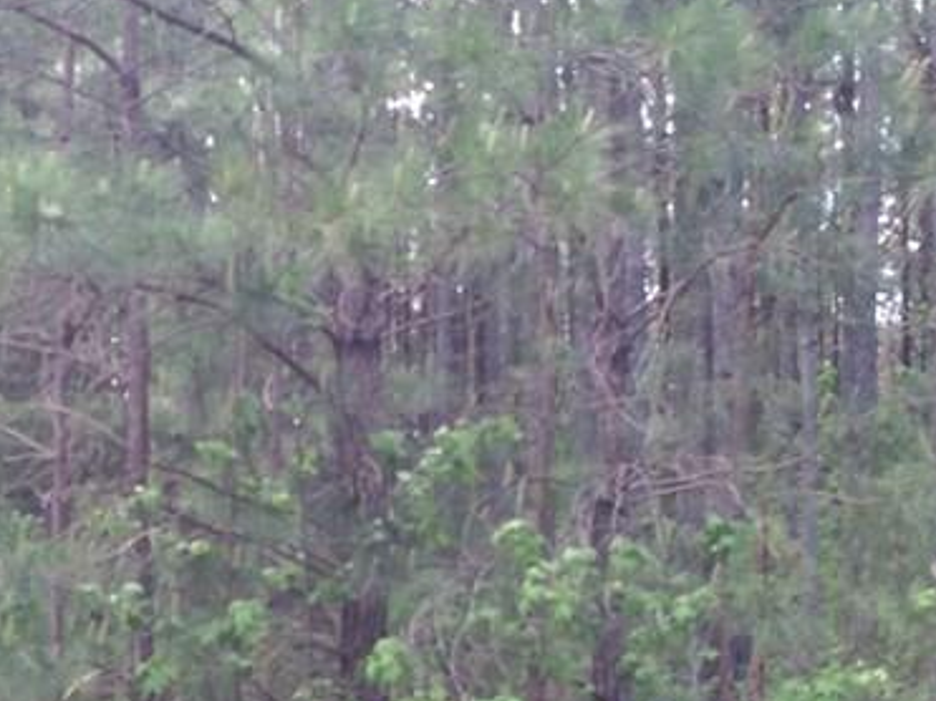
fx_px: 2162
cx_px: 192
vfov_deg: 18.2
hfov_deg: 24.1
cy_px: 615
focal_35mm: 80
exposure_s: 1/348
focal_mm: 4.15
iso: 32
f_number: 2.2
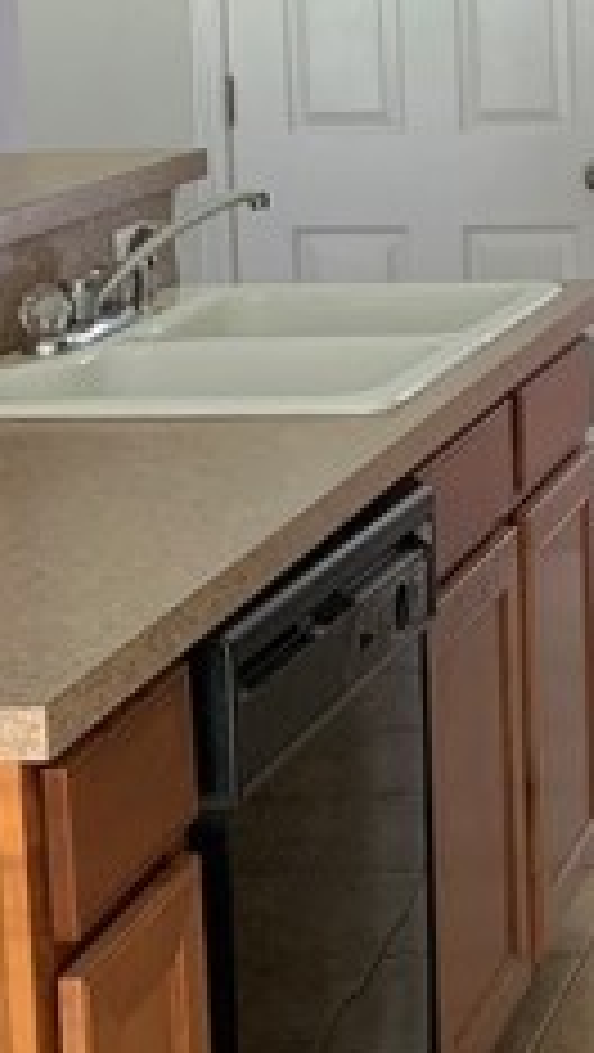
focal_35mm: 93
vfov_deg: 22.4
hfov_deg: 11.9
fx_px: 2598
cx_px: 1107
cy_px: 135
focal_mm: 4.25
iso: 200
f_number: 1.8
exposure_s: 1/60
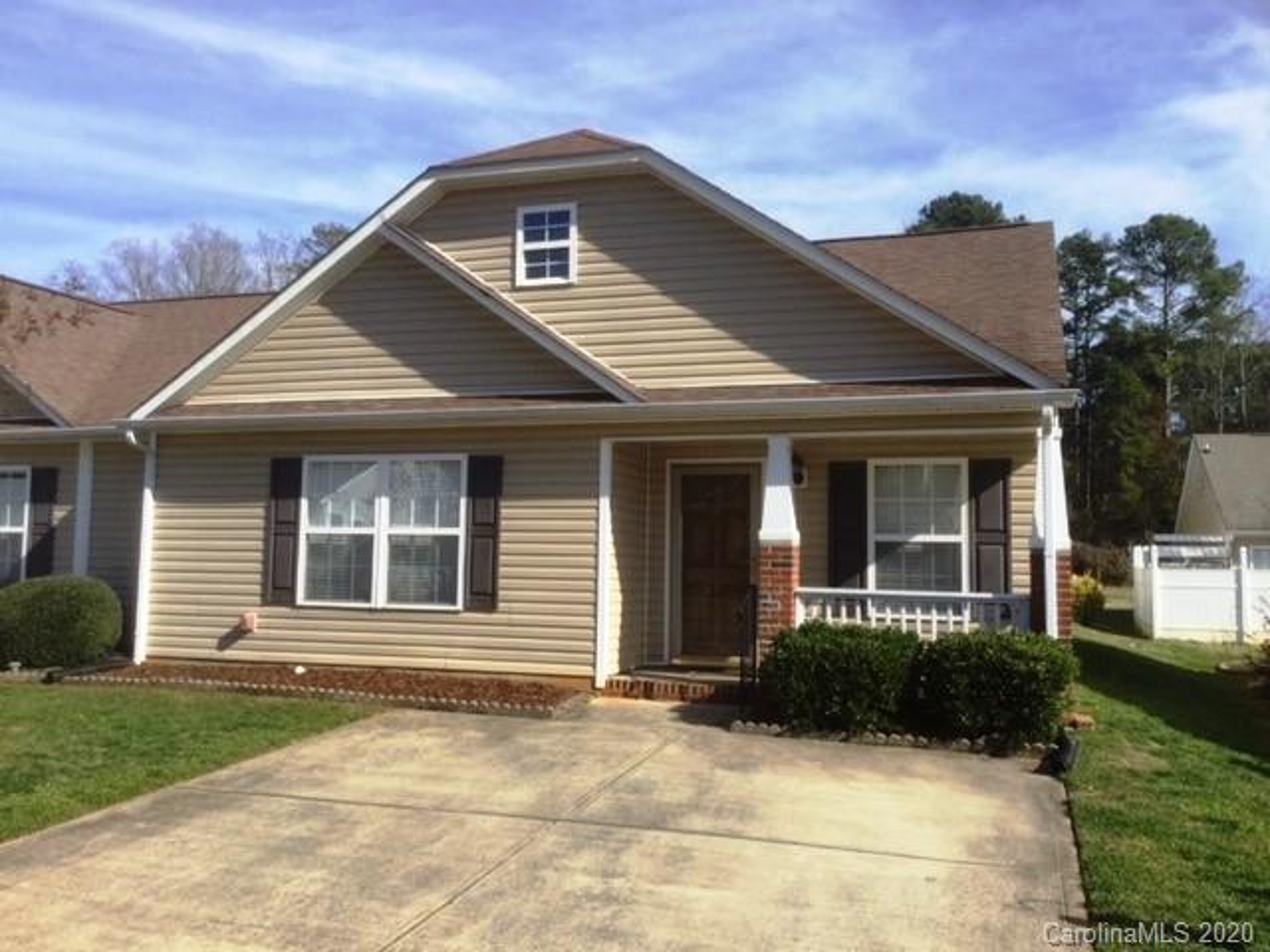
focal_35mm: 31
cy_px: 476
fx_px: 1137
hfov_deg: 58.4
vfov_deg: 45.4
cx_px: 635
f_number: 2.4
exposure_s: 1/1131
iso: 25
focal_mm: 3.3
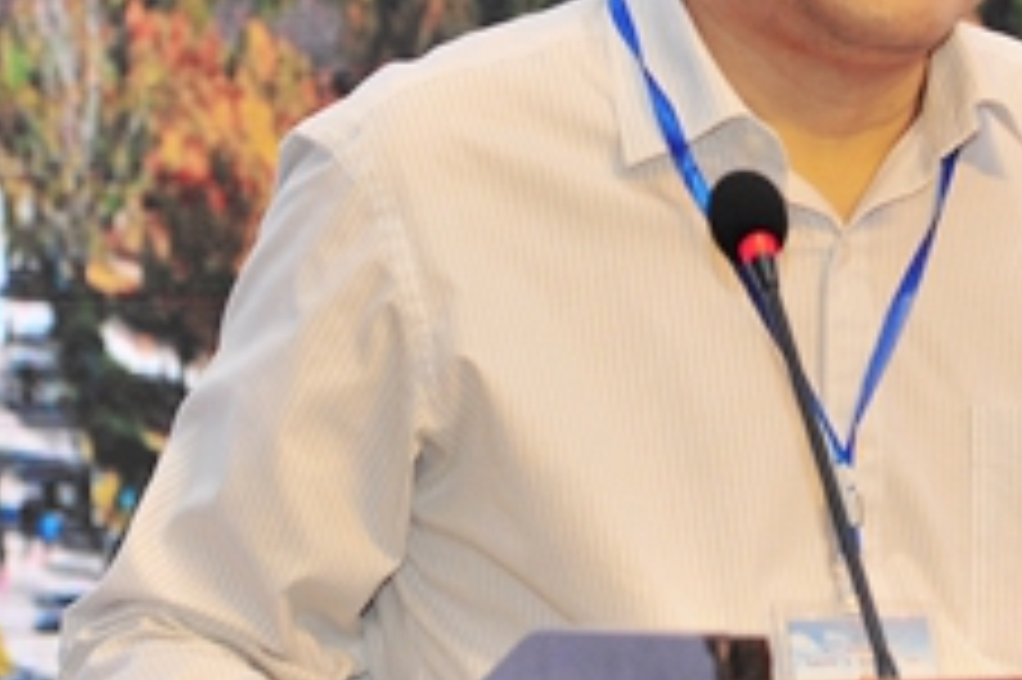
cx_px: 828
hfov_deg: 11.1
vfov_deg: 7.4
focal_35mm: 185
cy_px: 198
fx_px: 5248
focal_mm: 70
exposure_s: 1/125
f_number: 4
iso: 800
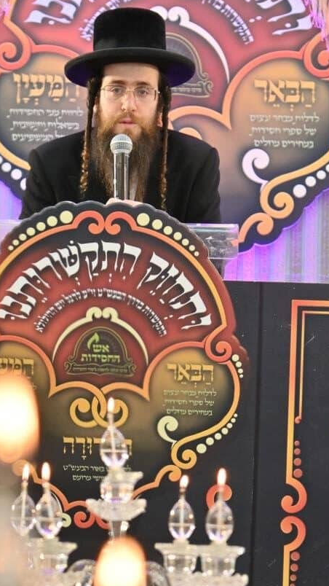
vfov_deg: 9.0
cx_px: 119
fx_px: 3724
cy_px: 261
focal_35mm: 240
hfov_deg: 5.1
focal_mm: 120
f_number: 4
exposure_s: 1/160
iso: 640
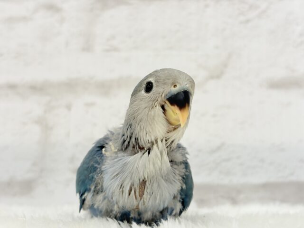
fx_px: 457
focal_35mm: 52
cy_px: 114
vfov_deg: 28.0
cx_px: 152
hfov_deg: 36.8
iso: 40
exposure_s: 1/50
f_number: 1.6
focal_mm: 5.96
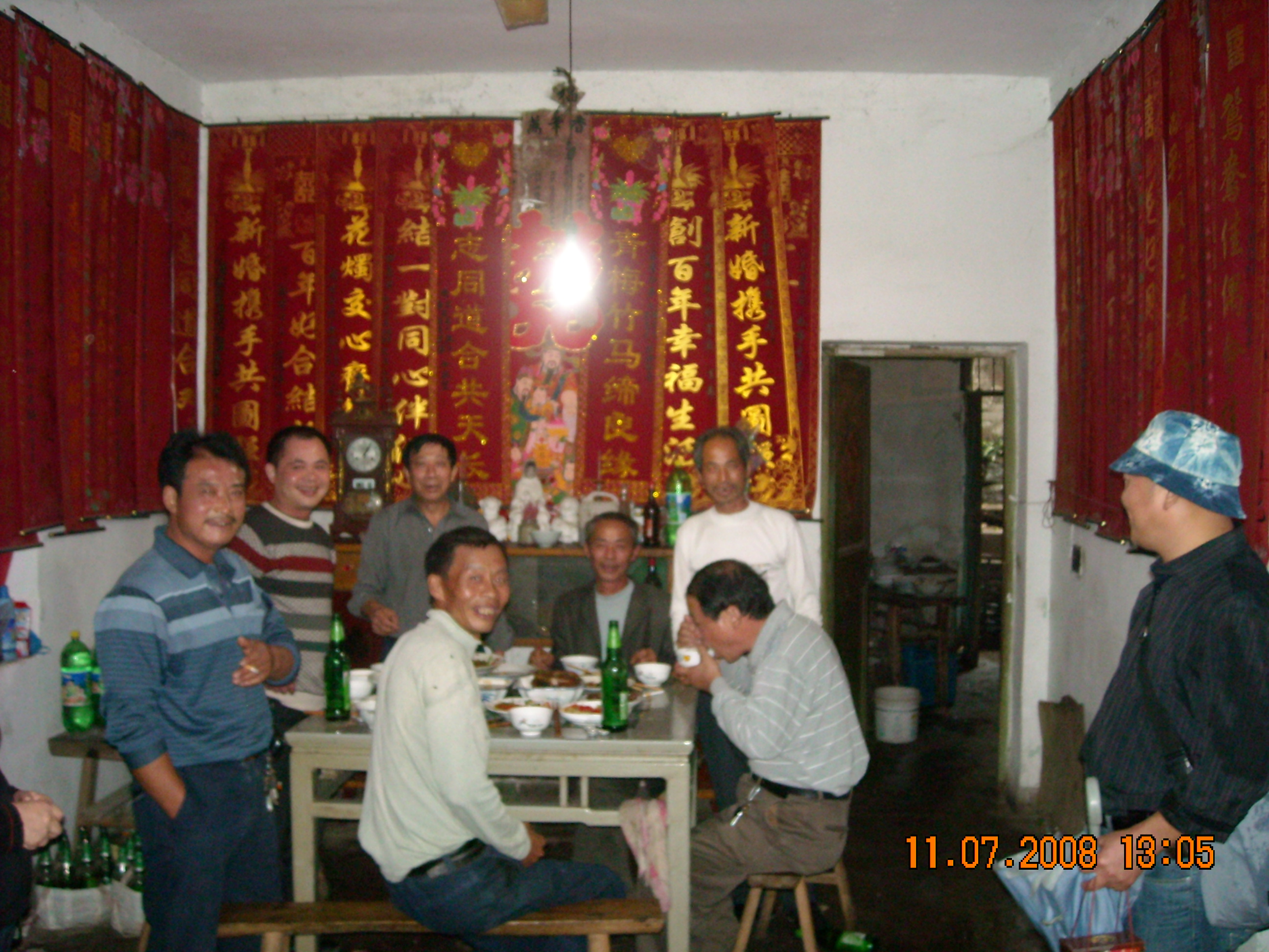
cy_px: 476
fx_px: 1283
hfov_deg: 52.6
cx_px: 634
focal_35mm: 35
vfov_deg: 40.7
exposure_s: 1/60
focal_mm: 5.7
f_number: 2.8
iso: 475
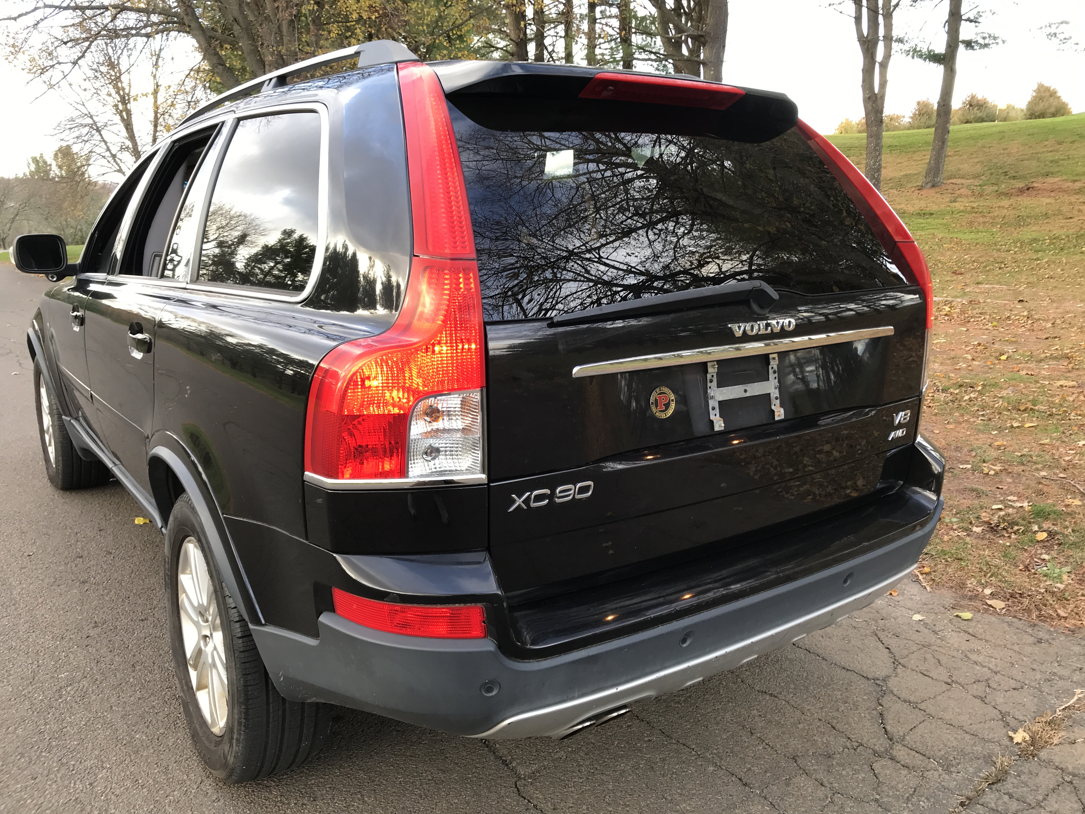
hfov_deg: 63.4
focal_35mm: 28
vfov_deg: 49.7
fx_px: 878
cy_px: 407
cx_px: 542
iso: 25
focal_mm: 3.99
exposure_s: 1/60
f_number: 1.8
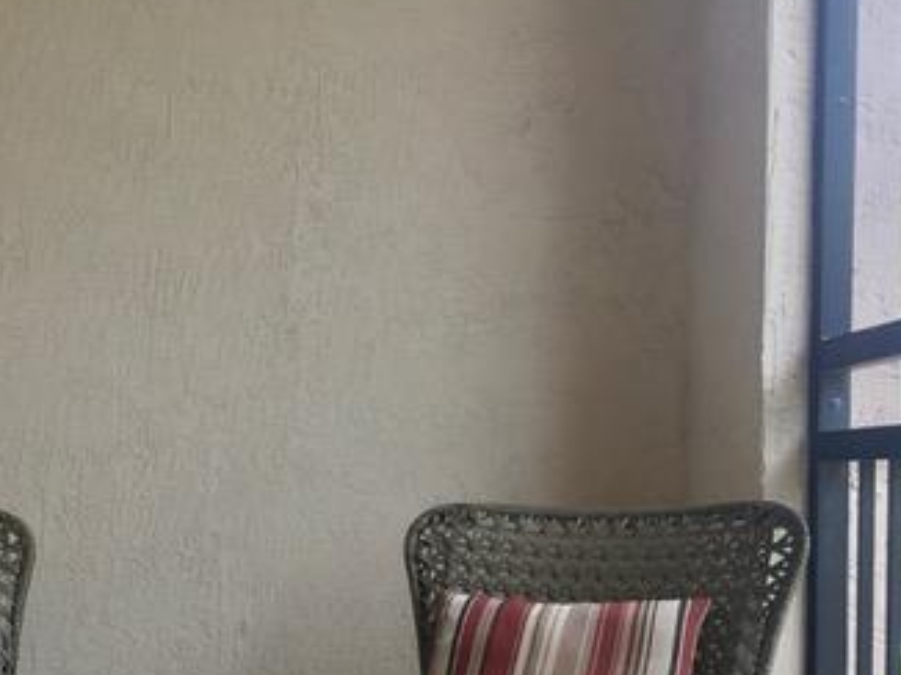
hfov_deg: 33.0
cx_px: 199
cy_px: 581
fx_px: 1483
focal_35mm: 57
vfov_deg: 25.0
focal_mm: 4.15
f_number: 2.2
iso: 32
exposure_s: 1/114
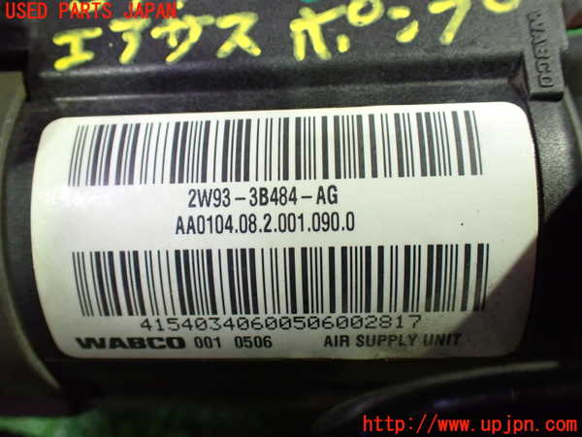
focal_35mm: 30
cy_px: 218
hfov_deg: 60.0
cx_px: 291
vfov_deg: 46.8
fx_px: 504
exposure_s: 1/50
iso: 800
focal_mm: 5.4
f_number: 2.3
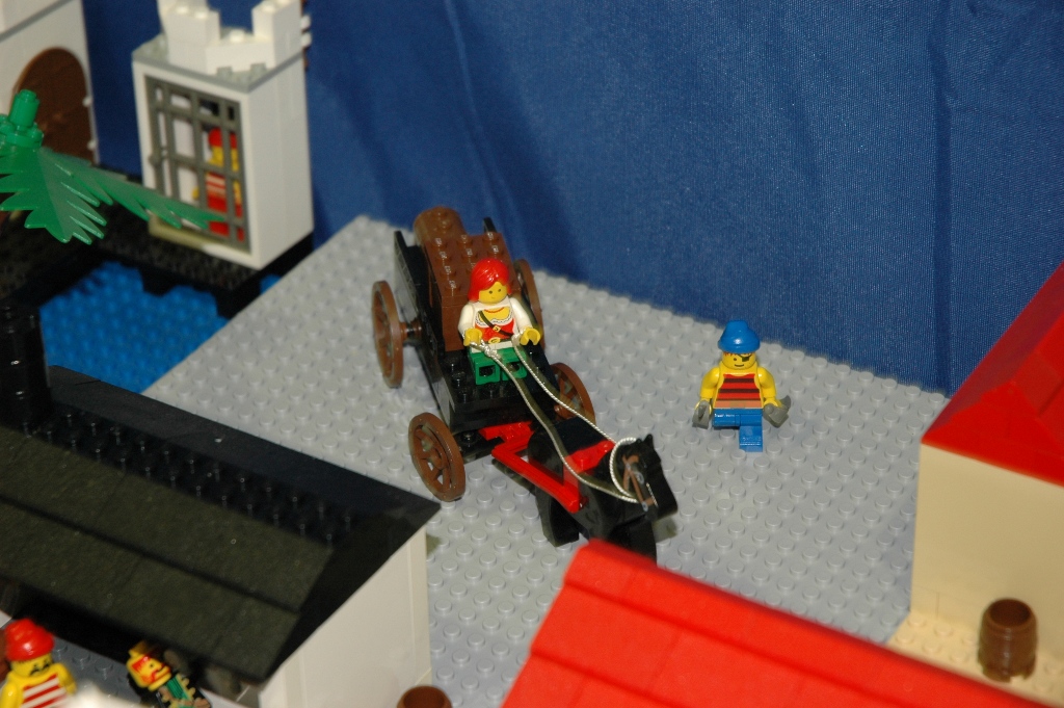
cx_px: 532
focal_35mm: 105
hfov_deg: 19.5
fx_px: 3101
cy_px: 354
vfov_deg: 13.0
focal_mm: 70
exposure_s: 1/15
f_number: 6.3
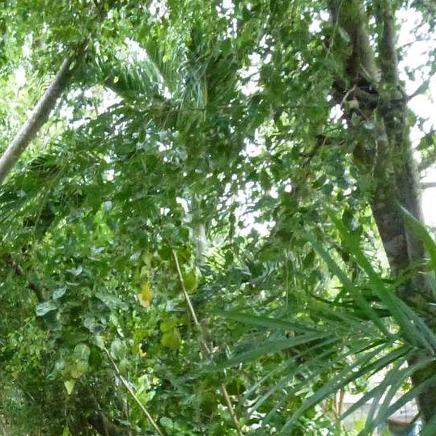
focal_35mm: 63
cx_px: -47
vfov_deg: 25.9
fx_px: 898
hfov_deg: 25.3
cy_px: 437
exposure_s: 1/100
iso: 800
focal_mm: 4.3
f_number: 3.3
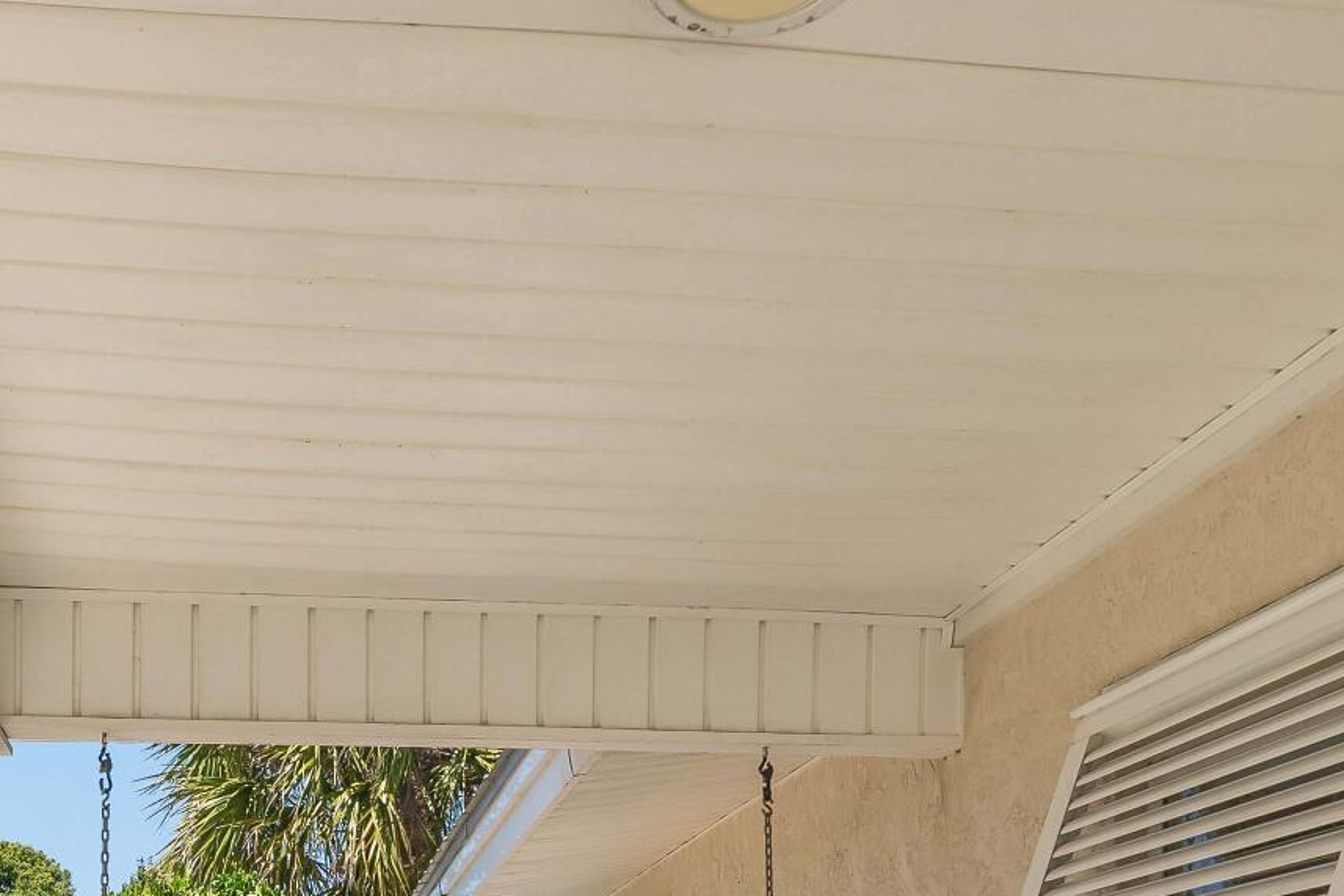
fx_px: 1568
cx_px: 470
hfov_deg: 45.8
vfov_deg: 27.5
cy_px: 1113
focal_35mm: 42
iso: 100
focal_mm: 12
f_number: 5.6
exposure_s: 1/320
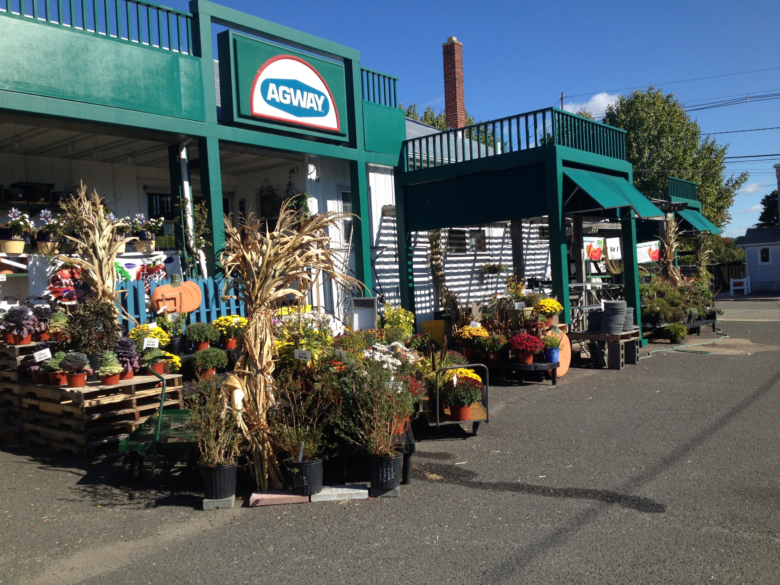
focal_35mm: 35
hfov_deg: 52.6
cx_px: 390
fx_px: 789
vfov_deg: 40.7
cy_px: 292
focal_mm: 4.28
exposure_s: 1/1416
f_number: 2.4
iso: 50
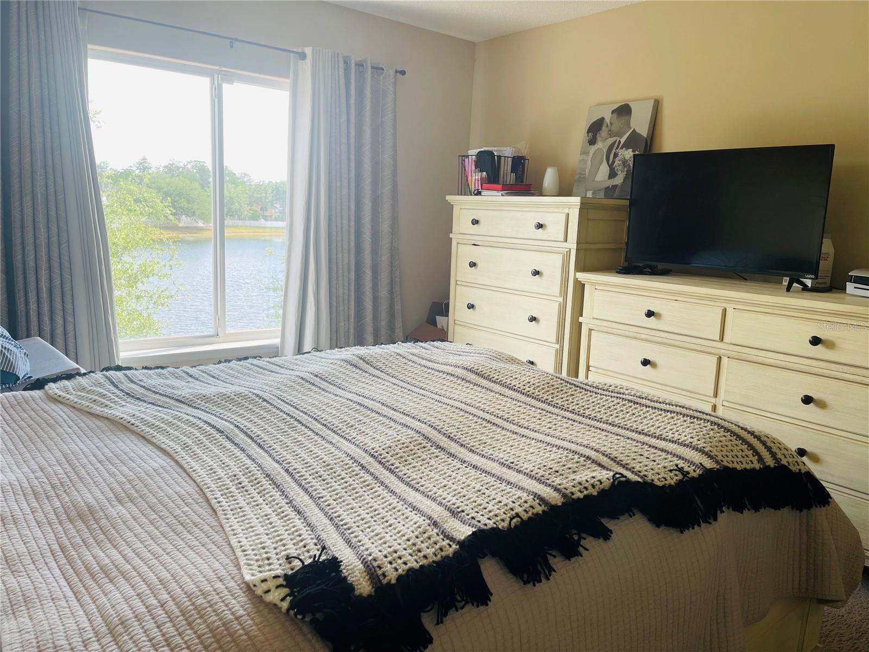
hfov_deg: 69.4
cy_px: 326
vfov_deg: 54.9
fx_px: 628
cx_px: 434
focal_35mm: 25
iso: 32
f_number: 1.6
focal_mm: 5.1
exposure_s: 1/180
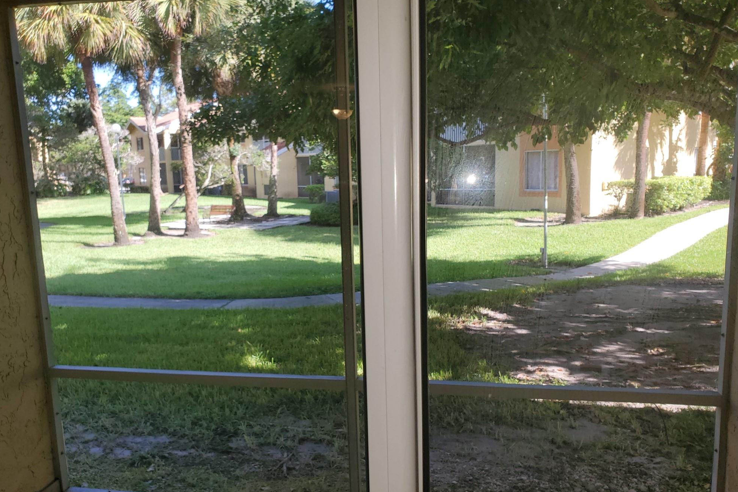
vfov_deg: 46.4
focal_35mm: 28
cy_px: 255
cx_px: 378
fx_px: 574
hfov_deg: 65.5
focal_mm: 4.3
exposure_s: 1/148
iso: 50
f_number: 2.4
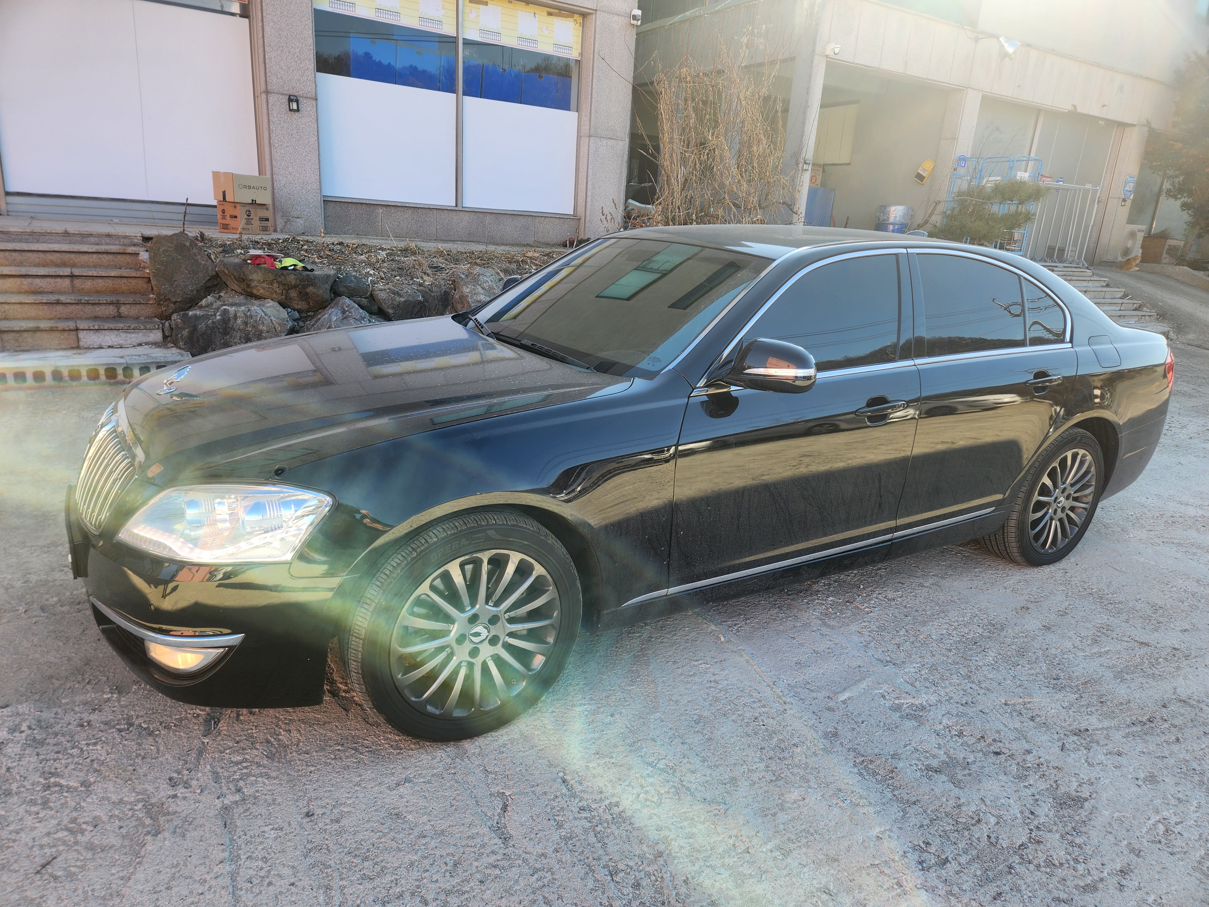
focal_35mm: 23
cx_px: 604
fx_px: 803
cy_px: 454
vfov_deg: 58.9
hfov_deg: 73.9
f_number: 1.8
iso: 20
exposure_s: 1/305
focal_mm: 5.4
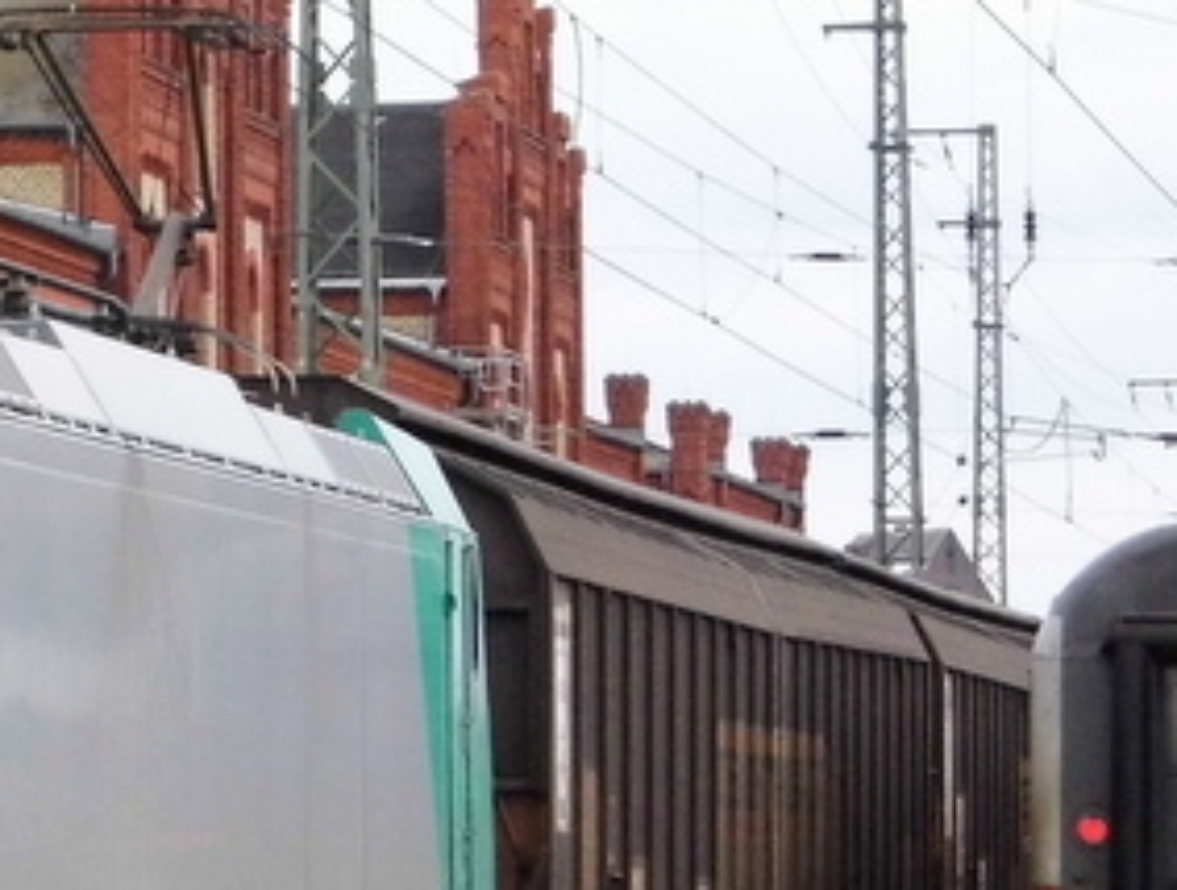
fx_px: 7810
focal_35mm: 229
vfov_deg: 6.5
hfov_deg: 8.5
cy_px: 591
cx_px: -233
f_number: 4.2
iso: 400
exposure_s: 1/267
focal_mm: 14.6
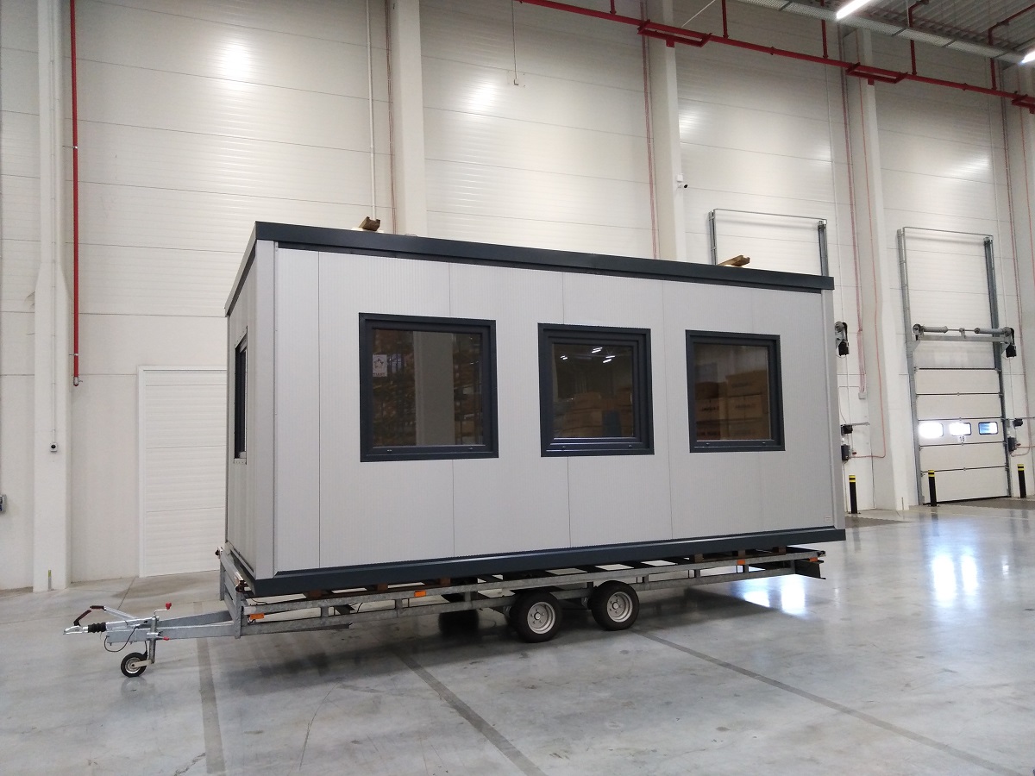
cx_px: 518
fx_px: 777
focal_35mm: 26
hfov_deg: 67.3
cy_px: 388
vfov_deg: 53.1
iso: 351
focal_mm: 3.46
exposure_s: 1/30
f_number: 2.2
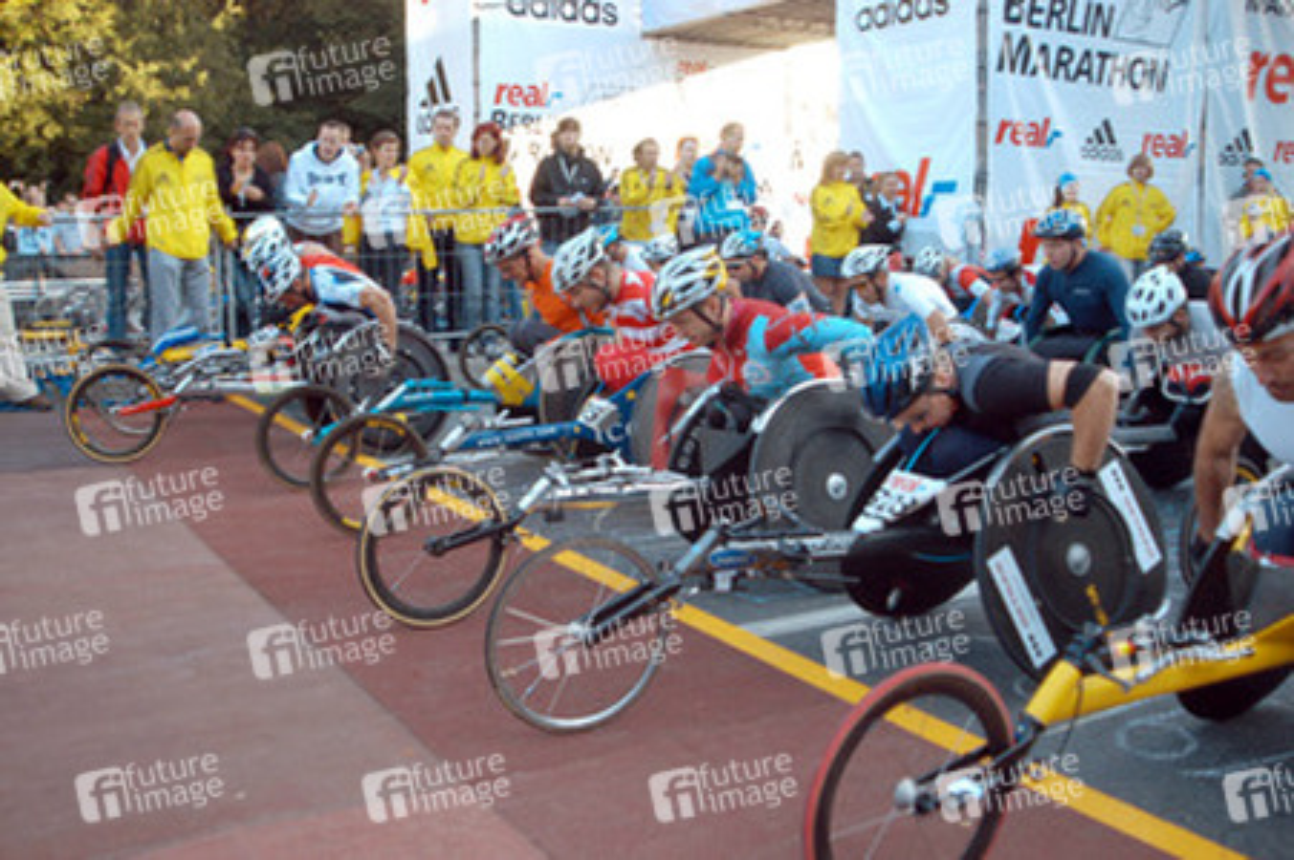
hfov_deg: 11.4
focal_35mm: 180
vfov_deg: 7.6
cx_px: 647
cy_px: 430
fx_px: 6465
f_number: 6.3
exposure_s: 1/160
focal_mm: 120
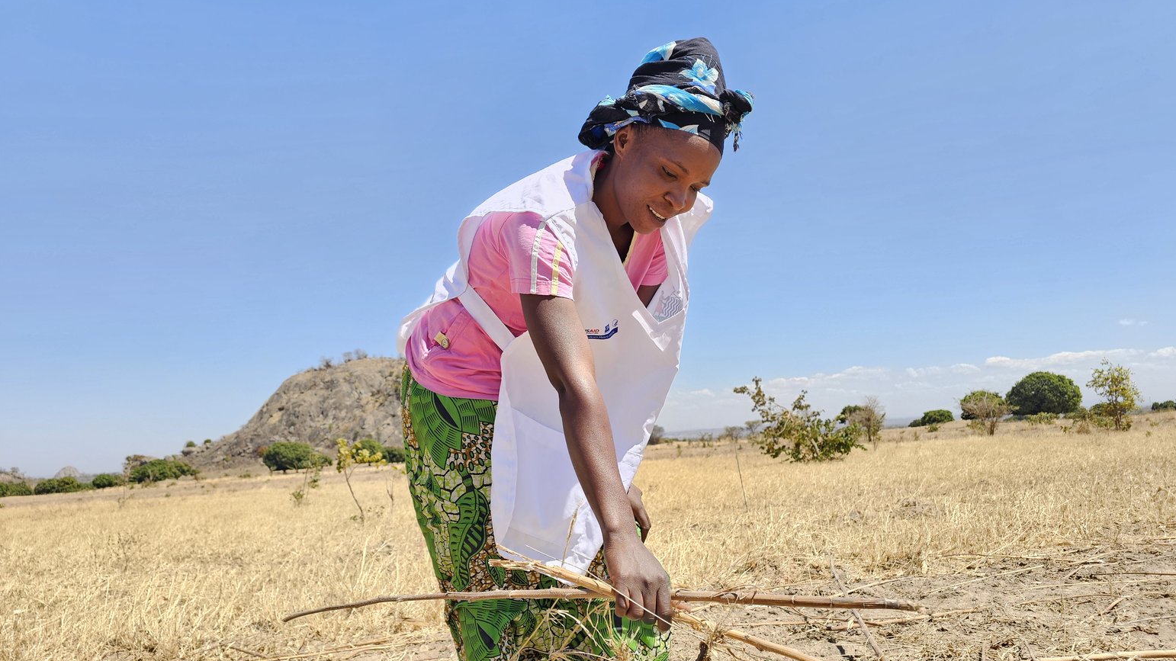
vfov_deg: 44.0
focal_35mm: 26
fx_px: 811
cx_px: 597
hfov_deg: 71.9
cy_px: 418
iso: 10
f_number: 1.7
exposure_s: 1/356
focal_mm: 6.3
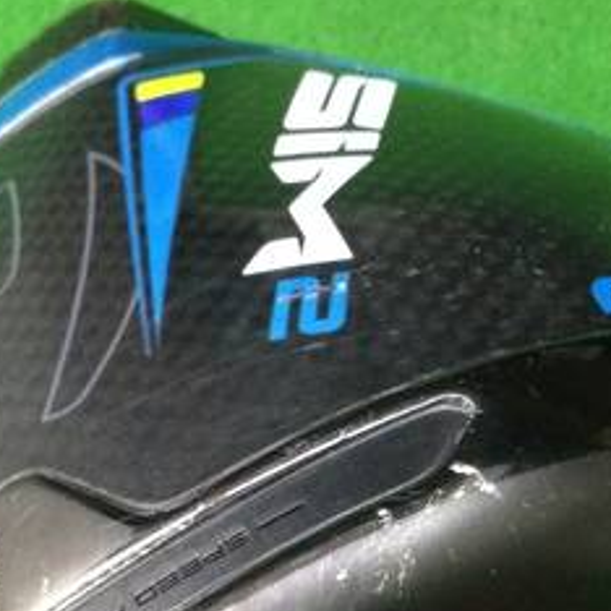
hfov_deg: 23.0
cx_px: 337
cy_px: 569
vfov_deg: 22.4
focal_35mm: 75
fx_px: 1498
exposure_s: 1/24
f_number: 2.4
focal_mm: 3.3
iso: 200
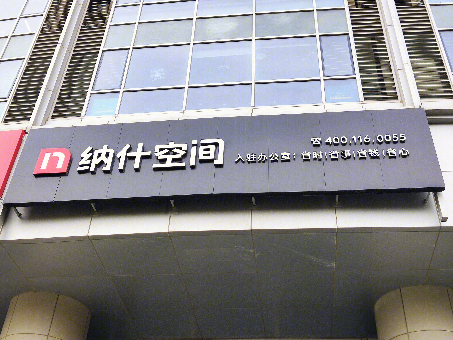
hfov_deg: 43.8
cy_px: 167
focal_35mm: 43
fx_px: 563
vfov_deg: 33.6
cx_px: 222
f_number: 1.75
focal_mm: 4.75
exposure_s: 1/467
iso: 112
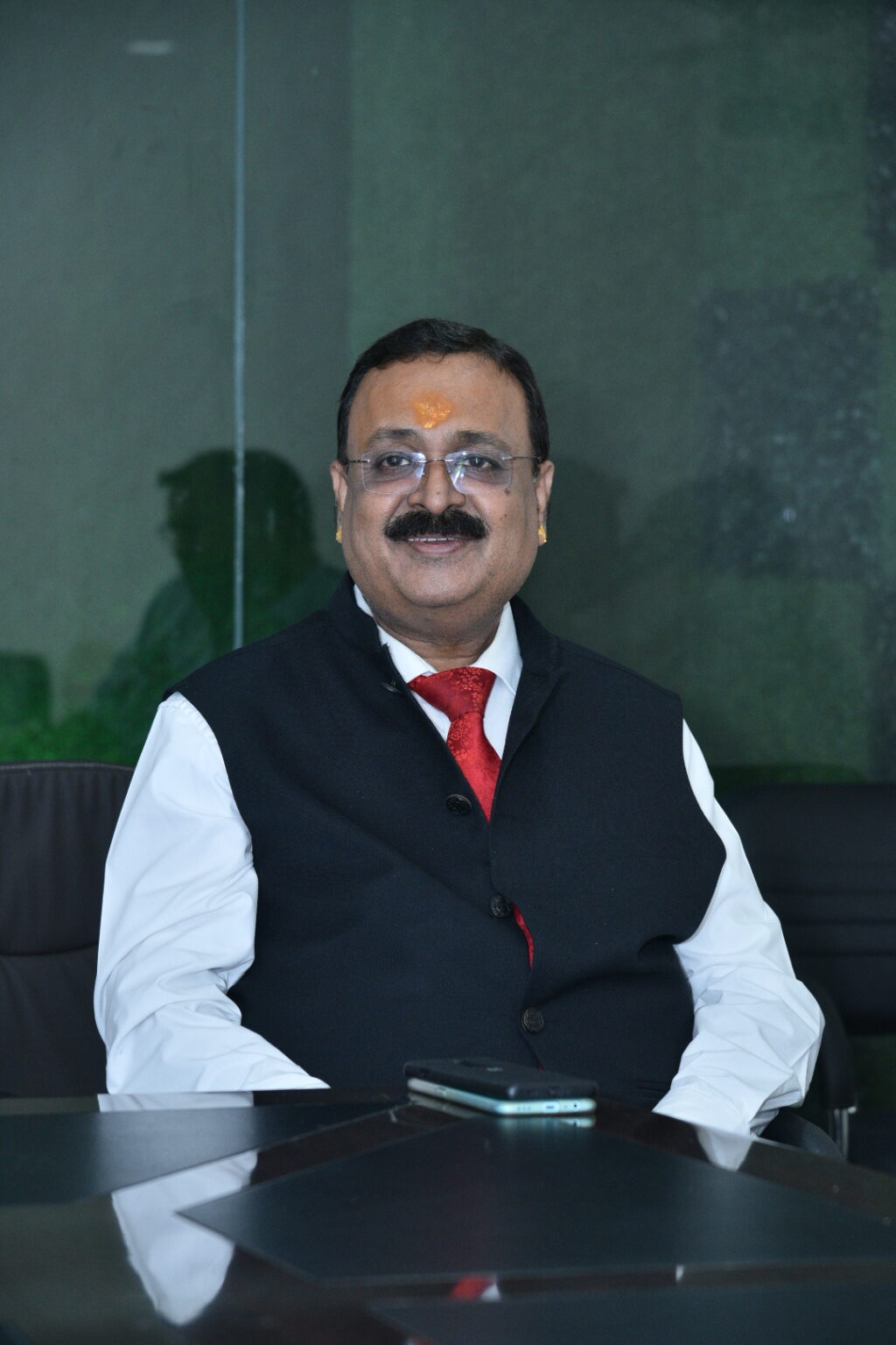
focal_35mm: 120
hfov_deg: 11.4
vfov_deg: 17.1
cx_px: 448
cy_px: 672
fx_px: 4480
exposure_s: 1/125
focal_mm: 120
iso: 1000
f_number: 5.6
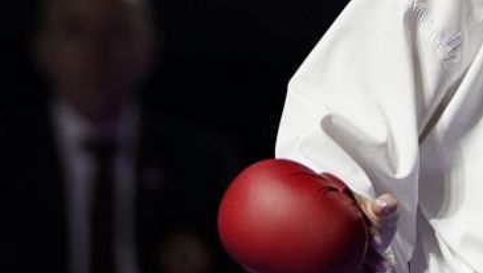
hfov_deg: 3.3
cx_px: 296
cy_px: -1
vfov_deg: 1.9
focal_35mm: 645
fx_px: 8267
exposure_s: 1/1000
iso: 1000
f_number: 2.8
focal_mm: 125
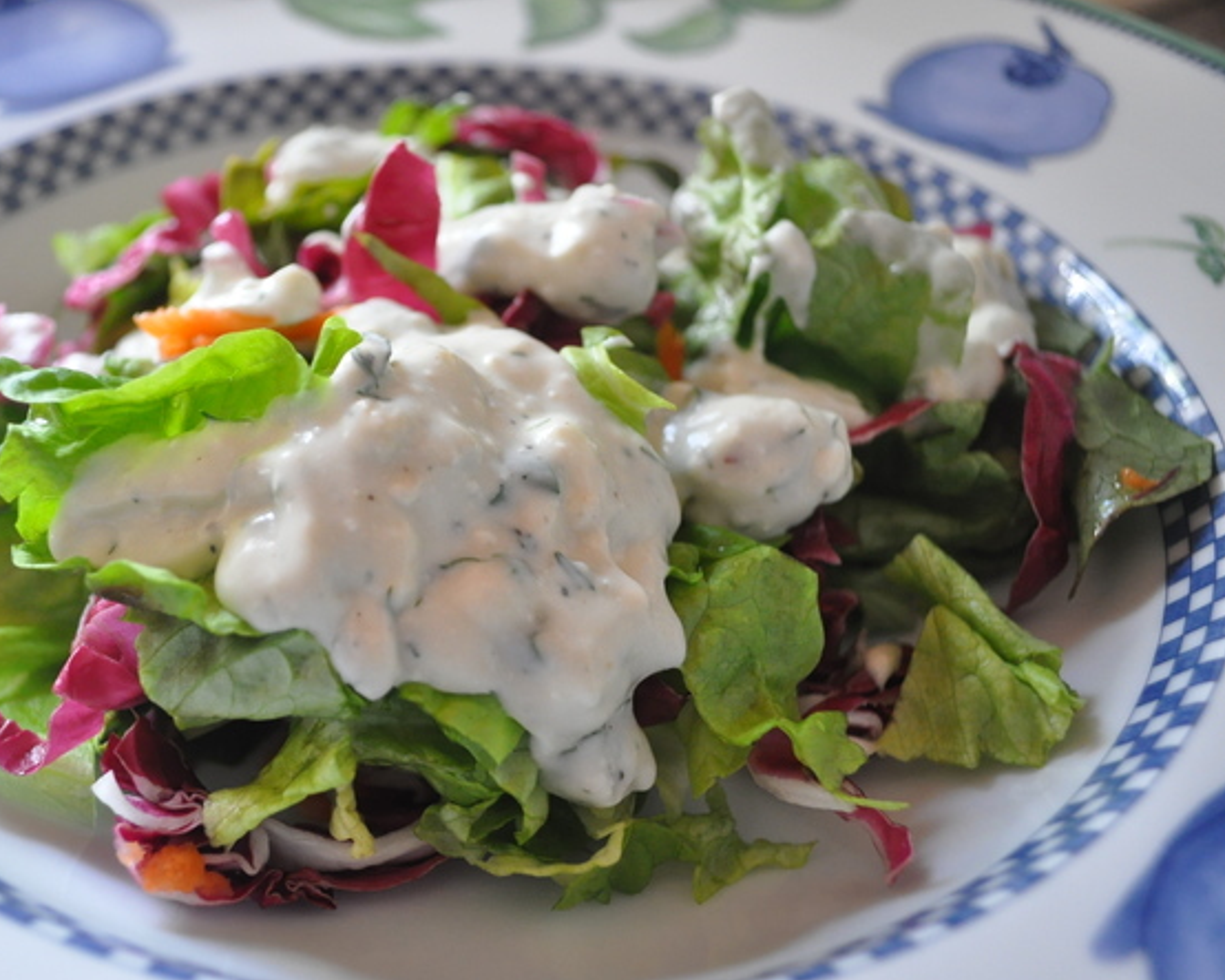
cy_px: 498
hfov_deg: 43.5
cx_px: 464
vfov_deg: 35.7
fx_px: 1522
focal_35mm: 42
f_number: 4
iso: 1400
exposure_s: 1/60
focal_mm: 24
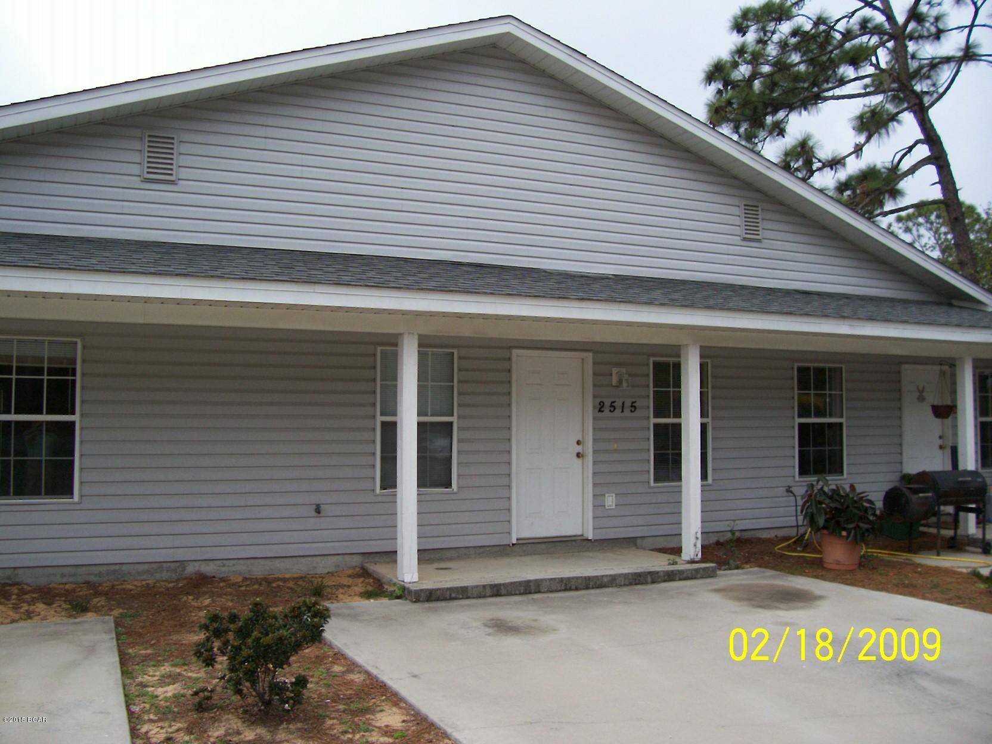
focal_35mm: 34
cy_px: 372
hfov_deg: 54.0
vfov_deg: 41.8
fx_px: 974
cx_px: 496
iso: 80
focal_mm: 5.6
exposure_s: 1/722
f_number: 2.7
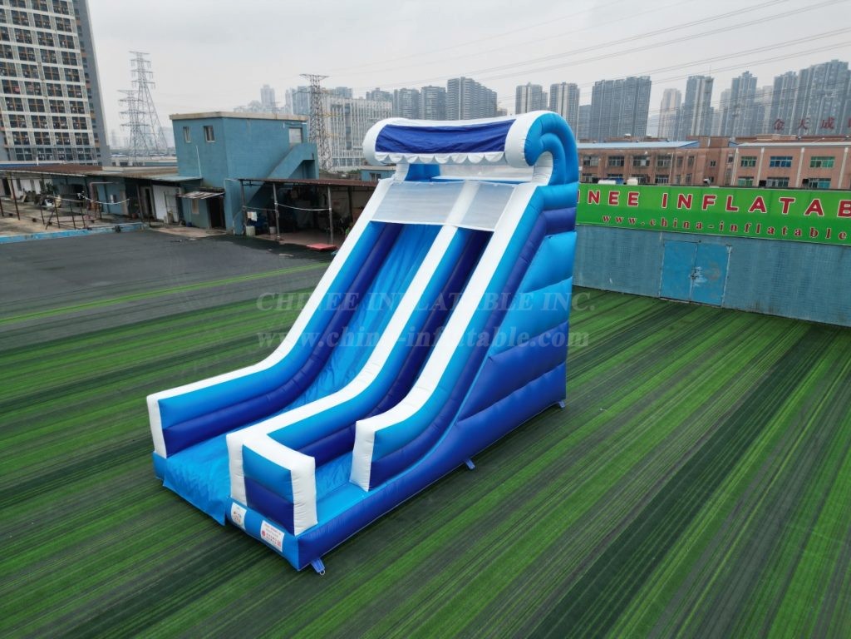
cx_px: 426
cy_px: 320
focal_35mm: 24
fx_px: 590
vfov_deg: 56.8
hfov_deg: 71.6
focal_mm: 6.72
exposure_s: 1/2500
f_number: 1.7
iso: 160
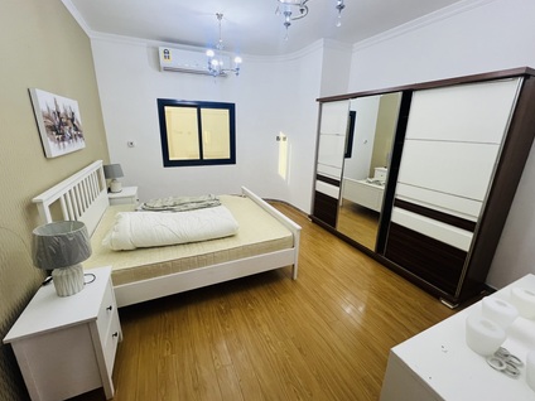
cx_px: 266
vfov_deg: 85.6
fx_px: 216
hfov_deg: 102.1
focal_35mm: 14
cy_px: 194
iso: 125
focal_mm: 1.57
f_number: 1.8
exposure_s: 1/50
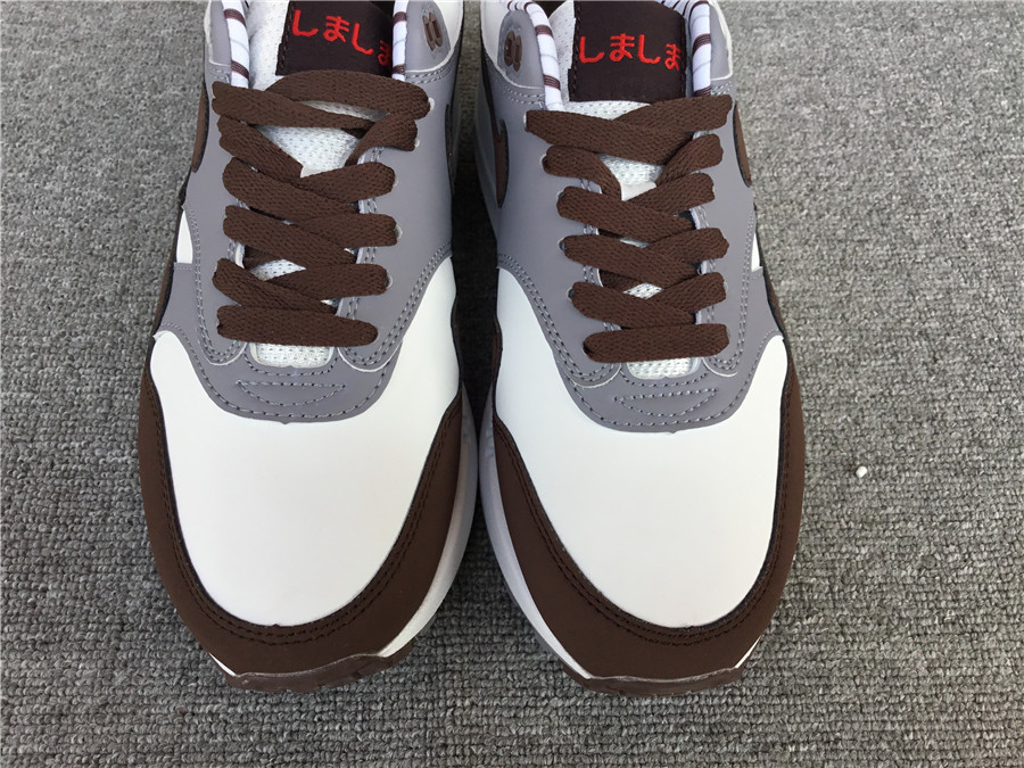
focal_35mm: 31
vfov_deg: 45.4
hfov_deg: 58.4
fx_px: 917
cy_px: 384
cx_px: 512
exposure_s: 1/323
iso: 25
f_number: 2.4
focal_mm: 3.3
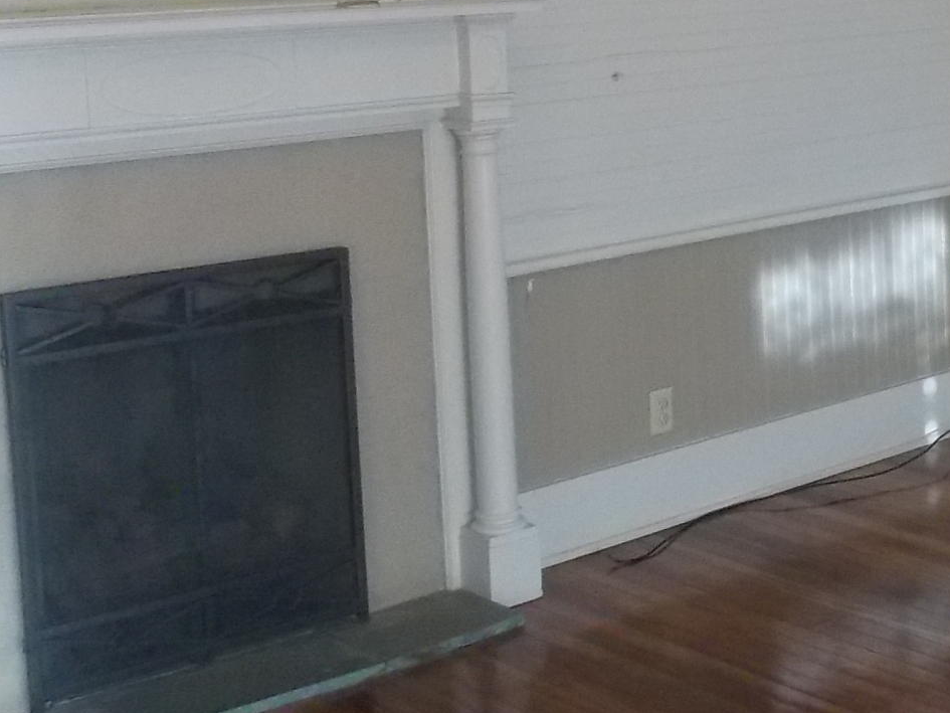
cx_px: 1057
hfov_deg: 24.8
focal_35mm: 73
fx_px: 2004
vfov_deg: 19.9
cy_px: 135
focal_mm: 4
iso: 400
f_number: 3.1
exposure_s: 1/30
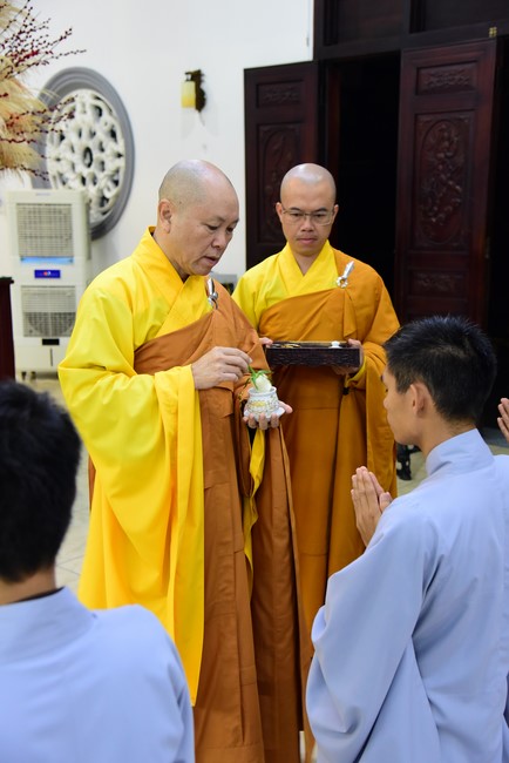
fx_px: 974
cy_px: 382
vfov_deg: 42.7
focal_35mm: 46
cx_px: 254
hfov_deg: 29.3
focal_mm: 46
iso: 3200
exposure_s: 1/50
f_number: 4.5
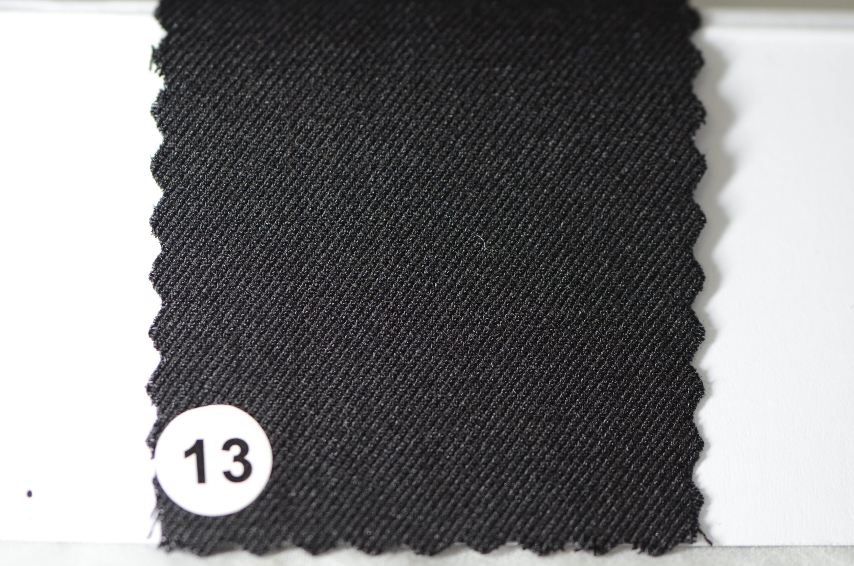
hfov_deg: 15.2
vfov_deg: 10.1
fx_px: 3196
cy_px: 283
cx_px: 427
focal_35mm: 135
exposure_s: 1/125
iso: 800
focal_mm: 90
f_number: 3.8
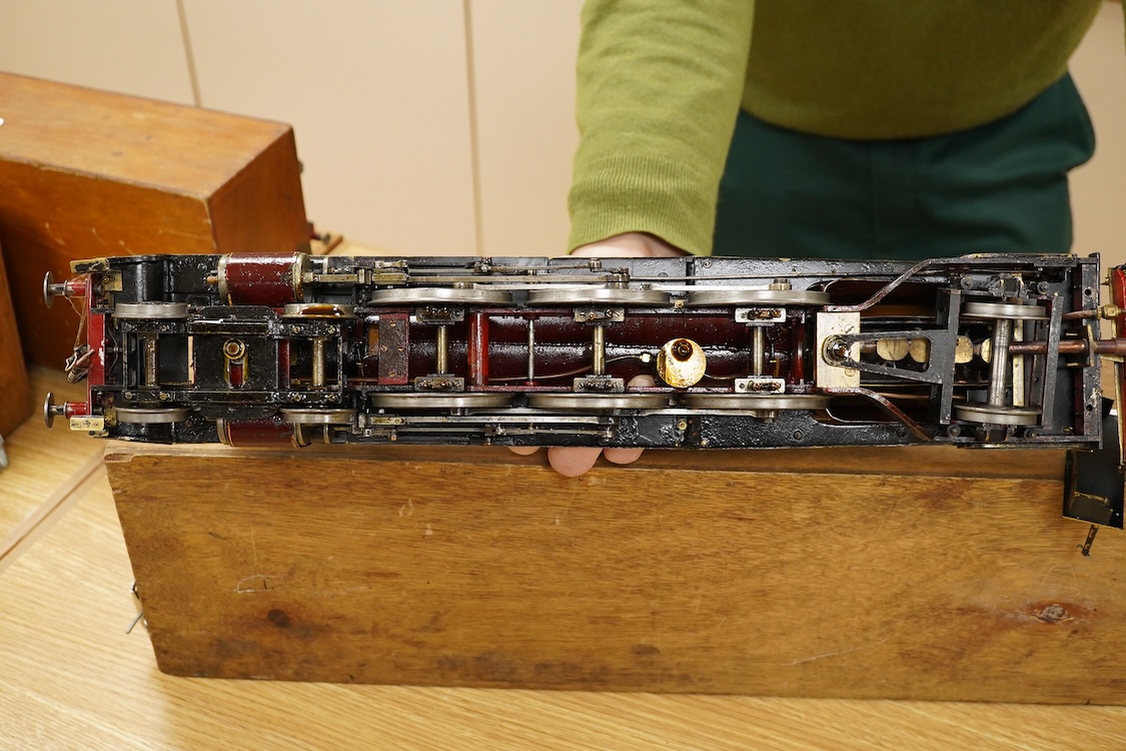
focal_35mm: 45
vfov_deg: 29.9
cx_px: 563
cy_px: 376
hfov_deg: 43.6
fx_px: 1407
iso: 2000
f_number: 4.5
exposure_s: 1/125
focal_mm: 30
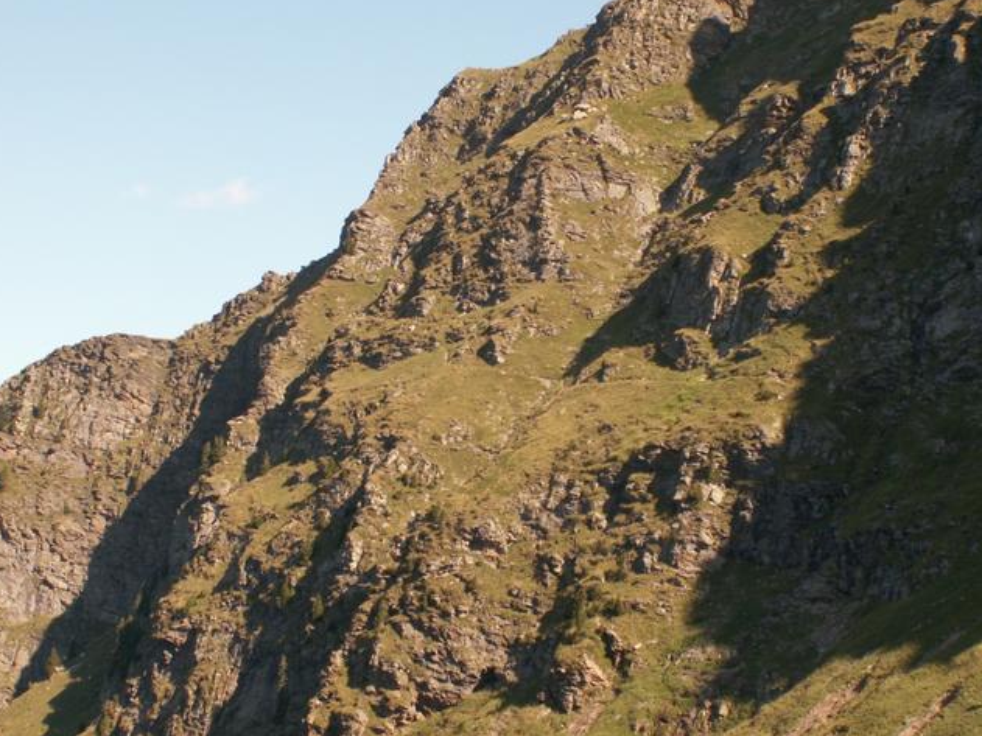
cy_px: 366
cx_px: 487
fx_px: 1929
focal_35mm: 68
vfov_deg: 21.6
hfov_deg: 28.6
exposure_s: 1/125
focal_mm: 11.11
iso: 50
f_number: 5.6
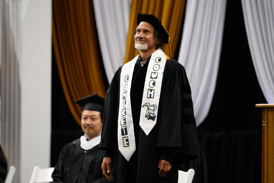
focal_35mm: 370
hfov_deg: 5.6
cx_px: 137
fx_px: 2816
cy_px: 92
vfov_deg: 3.7
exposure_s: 1/1000
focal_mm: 370
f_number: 4
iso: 6400
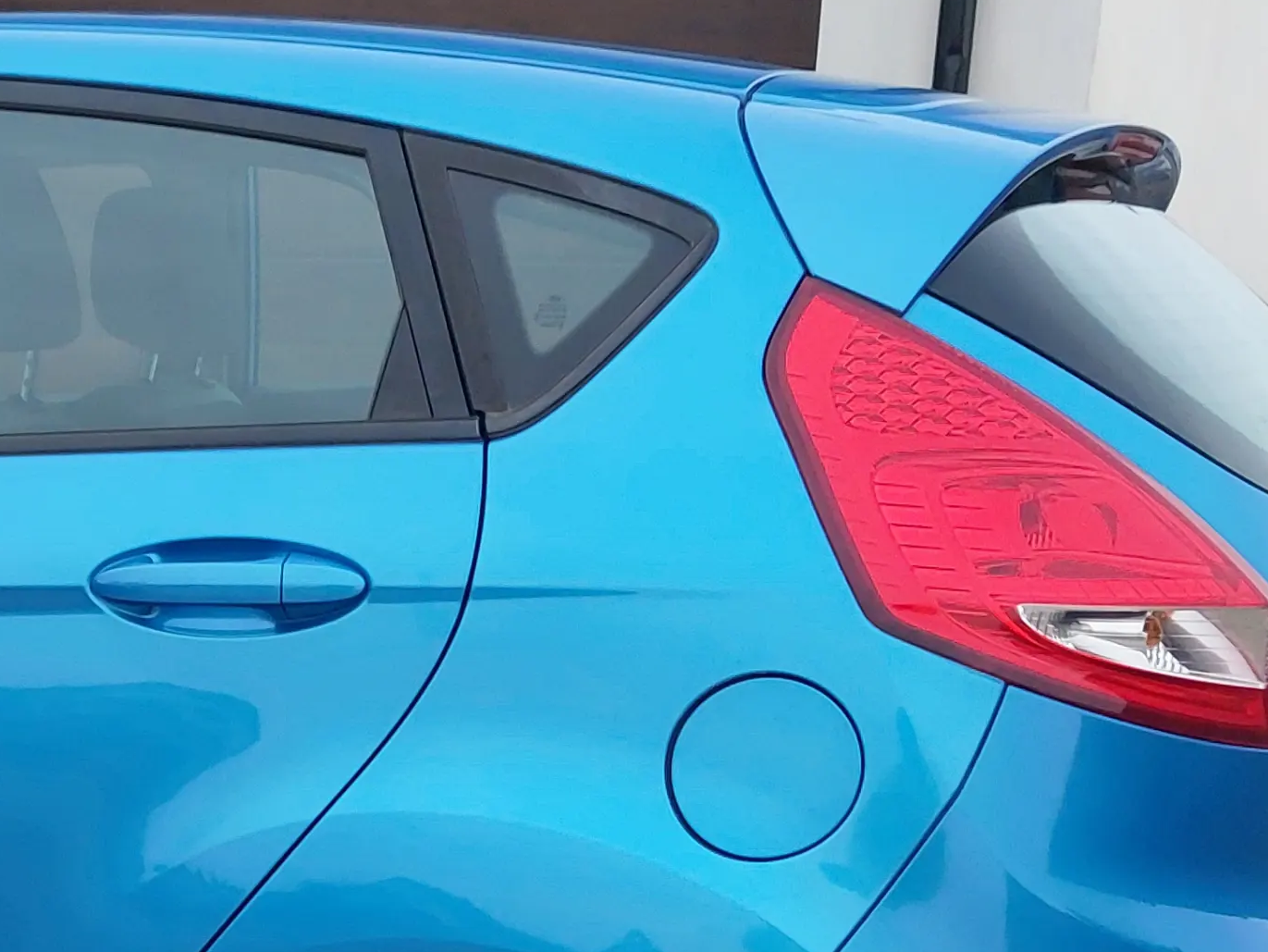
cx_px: -160
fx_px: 3078
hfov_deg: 21.9
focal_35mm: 84
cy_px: 806
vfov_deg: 17.4
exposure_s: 1/100
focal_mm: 4.6
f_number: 1.8
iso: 64
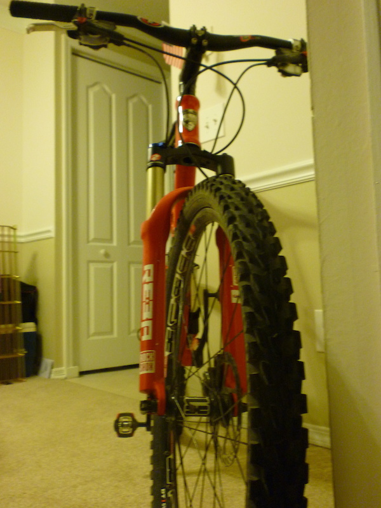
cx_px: 190
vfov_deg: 60.0
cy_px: 254
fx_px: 440
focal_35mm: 30
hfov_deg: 46.8
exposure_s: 1/8
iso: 400
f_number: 3.3
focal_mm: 5.3
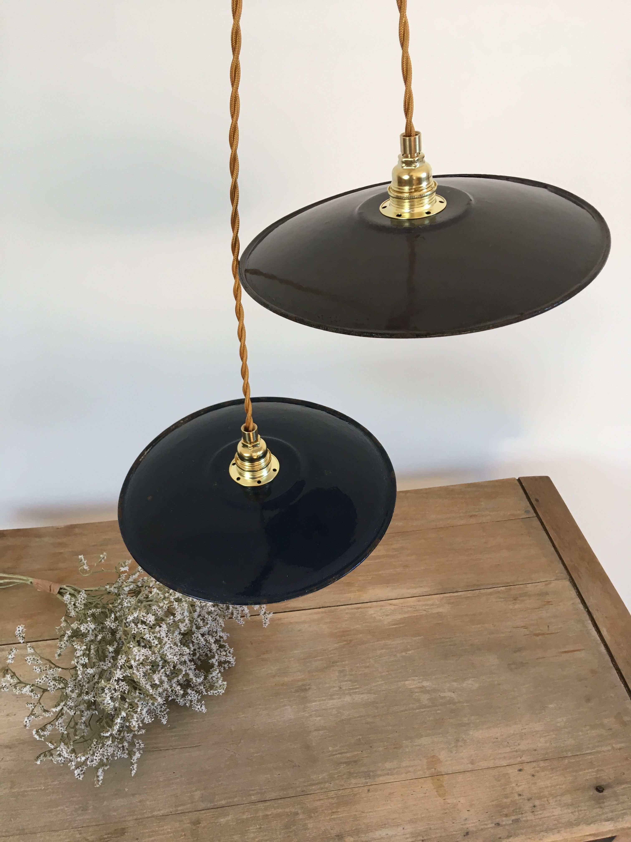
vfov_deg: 61.7
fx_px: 705
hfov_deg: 48.2
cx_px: 316
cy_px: 421
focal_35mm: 29
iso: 25
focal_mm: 4.15
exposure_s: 1/33
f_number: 2.2
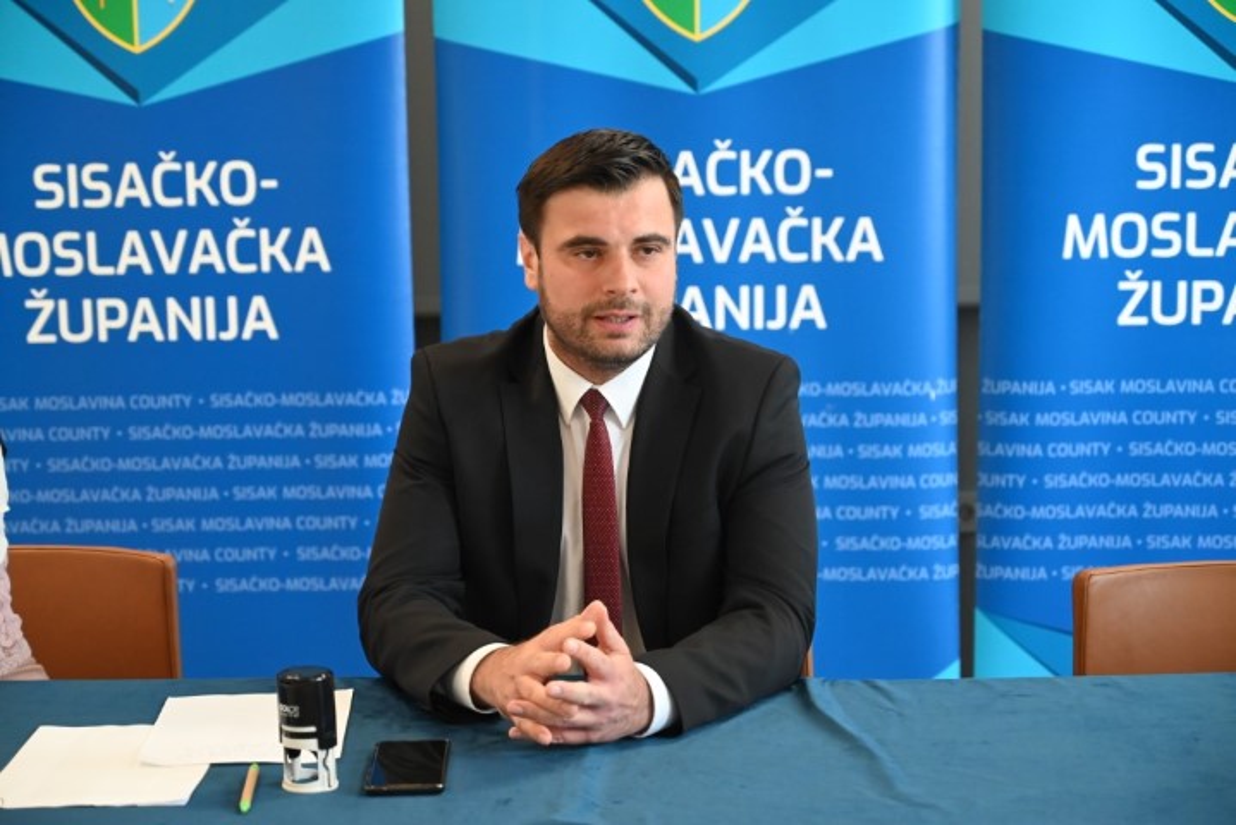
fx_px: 2404
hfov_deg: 28.8
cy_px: 412
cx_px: 618
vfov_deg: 19.5
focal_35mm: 70
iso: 5000
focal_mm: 70
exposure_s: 1/320
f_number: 4.5
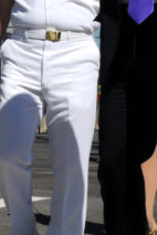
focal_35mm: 178
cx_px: -177
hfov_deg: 7.4
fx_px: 1164
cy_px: -1
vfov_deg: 11.4
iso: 200
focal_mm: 28
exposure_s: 1/400
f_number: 14
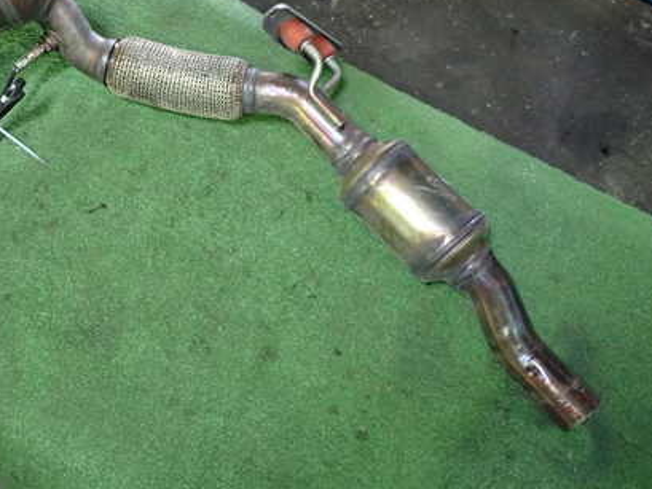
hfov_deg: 42.0
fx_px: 829
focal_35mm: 44
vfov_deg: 32.7
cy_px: 185
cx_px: 185
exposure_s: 1/30
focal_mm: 5.4
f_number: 2.3
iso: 640
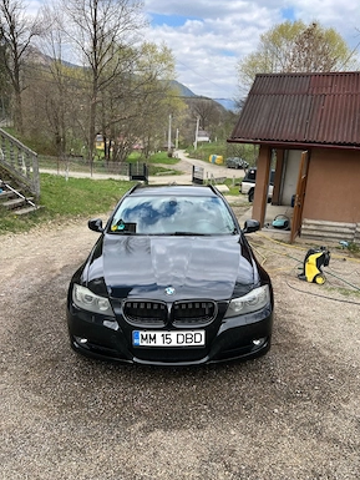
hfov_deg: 51.4
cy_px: 243
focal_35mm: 27
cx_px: 177
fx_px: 374
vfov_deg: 65.3
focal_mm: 5.7
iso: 50
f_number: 1.5
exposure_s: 1/1124
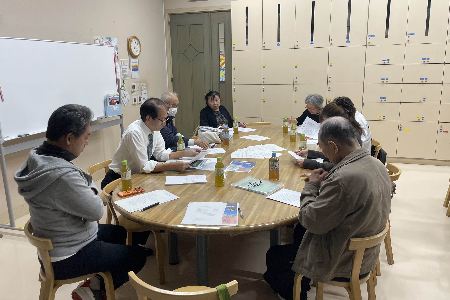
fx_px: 350
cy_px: 144
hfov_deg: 65.5
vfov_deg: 46.4
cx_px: 222
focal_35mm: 28
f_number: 1.6
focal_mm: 4.2
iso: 125
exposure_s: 1/100
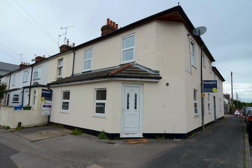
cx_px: 126
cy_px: 84
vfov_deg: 59.5
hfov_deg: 81.2
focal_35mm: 21
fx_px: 147
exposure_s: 1/125
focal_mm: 14
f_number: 5.6
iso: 100
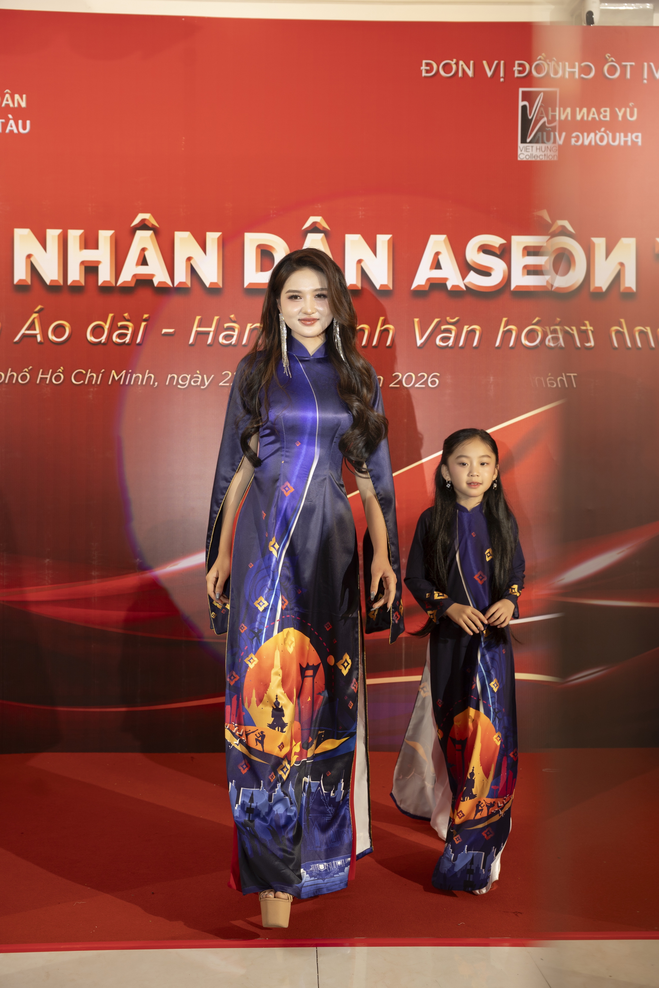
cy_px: 494
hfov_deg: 26.8
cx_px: 330
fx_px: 1381
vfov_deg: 39.4
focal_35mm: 50
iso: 200
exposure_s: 1/160
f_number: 4.5
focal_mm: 50.3
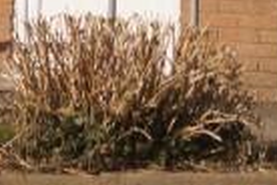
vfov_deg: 3.4
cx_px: -147
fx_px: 2998
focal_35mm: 390
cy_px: -479
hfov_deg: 5.2
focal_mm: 35
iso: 100
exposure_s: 1/1000
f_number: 5
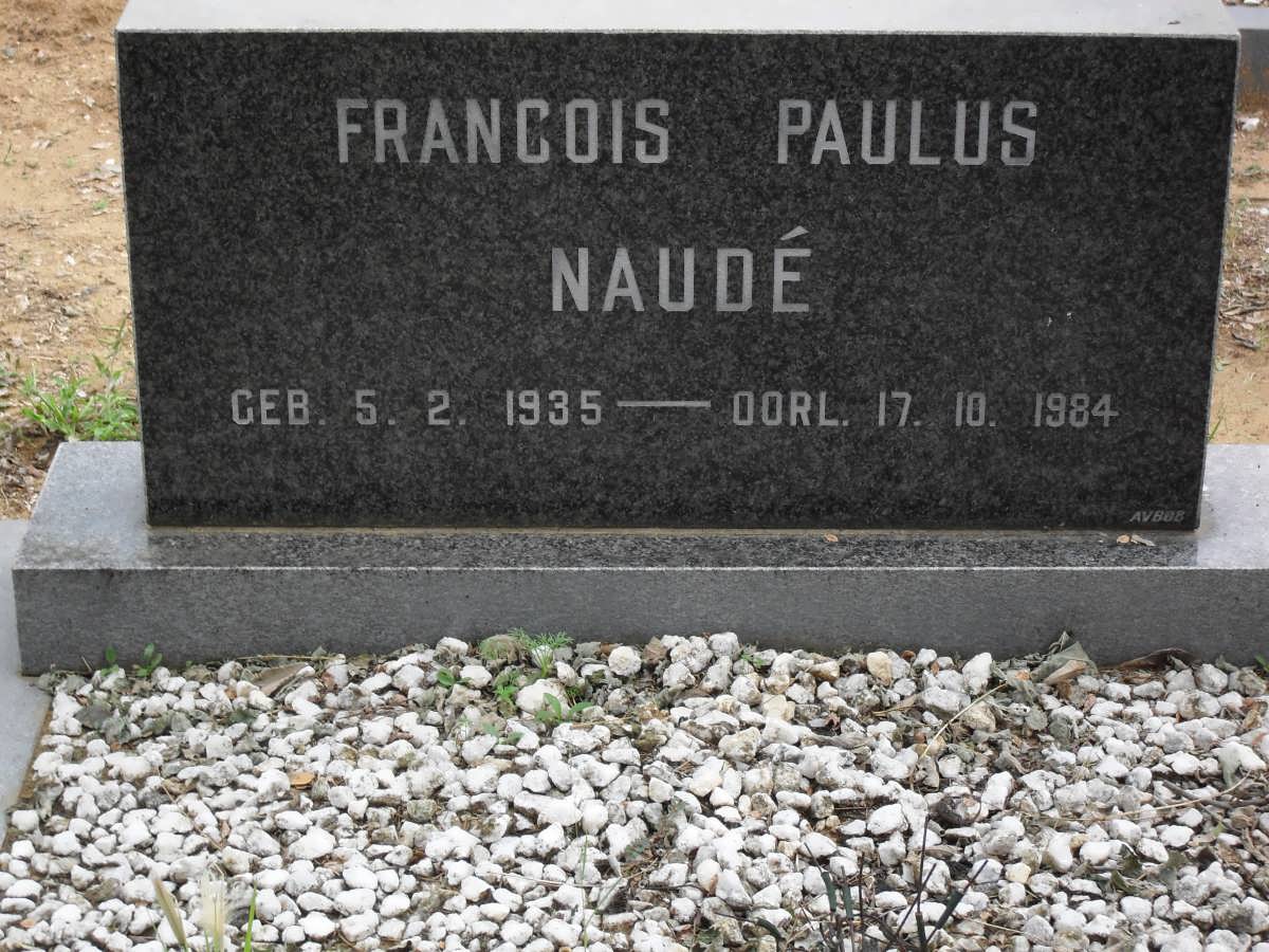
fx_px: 3263
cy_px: 476
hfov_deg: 22.0
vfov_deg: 16.6
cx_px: 634
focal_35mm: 89
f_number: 5.5
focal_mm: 15.7
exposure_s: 1/60
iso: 100
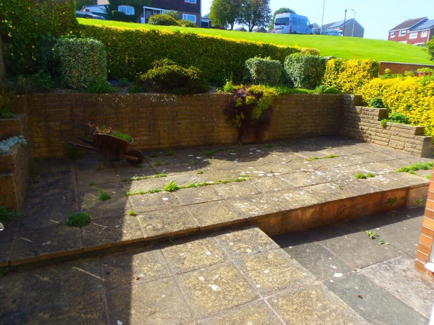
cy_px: 162
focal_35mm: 24
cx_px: 217
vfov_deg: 56.8
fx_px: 301
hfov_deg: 71.6
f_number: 2.9
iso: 64
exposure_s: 1/400
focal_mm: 4.3
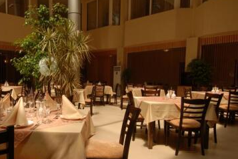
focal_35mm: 28
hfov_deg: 64.4
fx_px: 185
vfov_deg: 46.3
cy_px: 88
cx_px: 87
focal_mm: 14
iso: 100
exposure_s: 1/160
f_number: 6.3
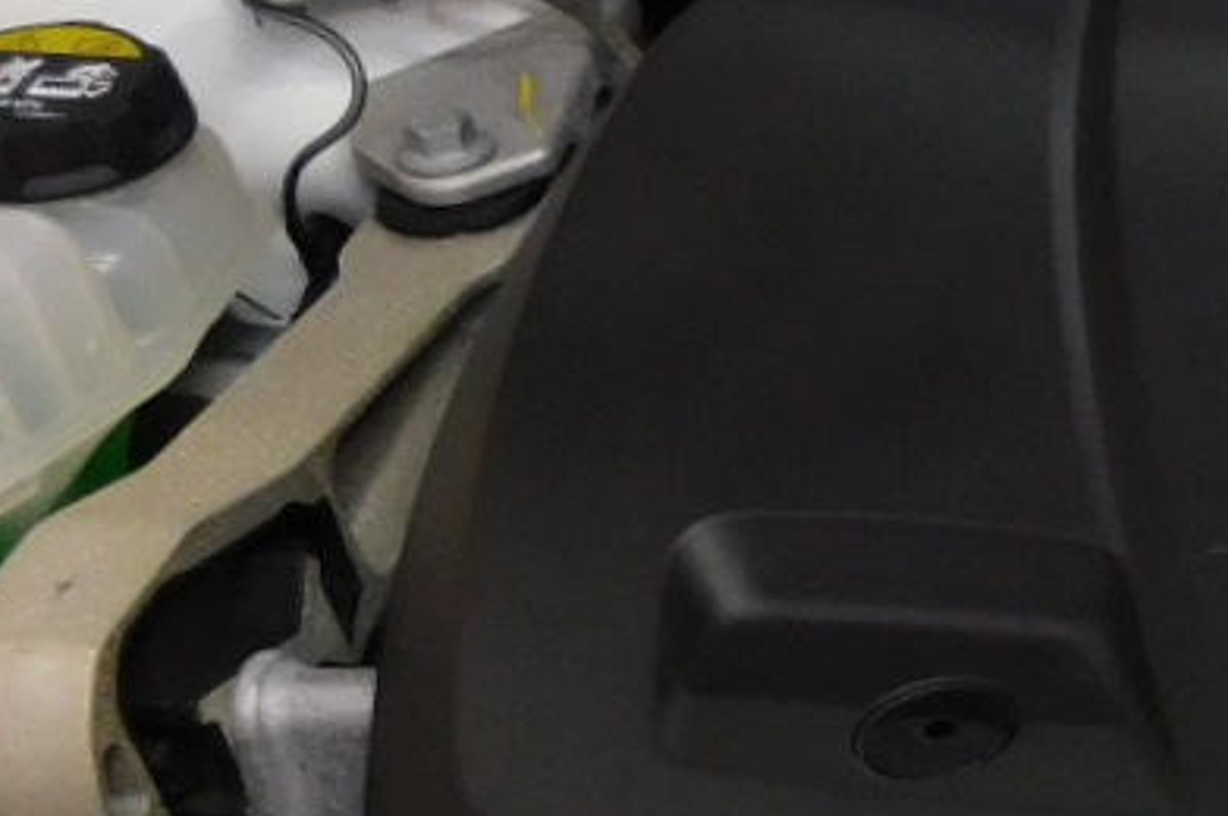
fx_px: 3340
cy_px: 951
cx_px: 2170
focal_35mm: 98
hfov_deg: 17.3
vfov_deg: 13.6
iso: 220
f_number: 3
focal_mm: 4
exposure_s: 1/30
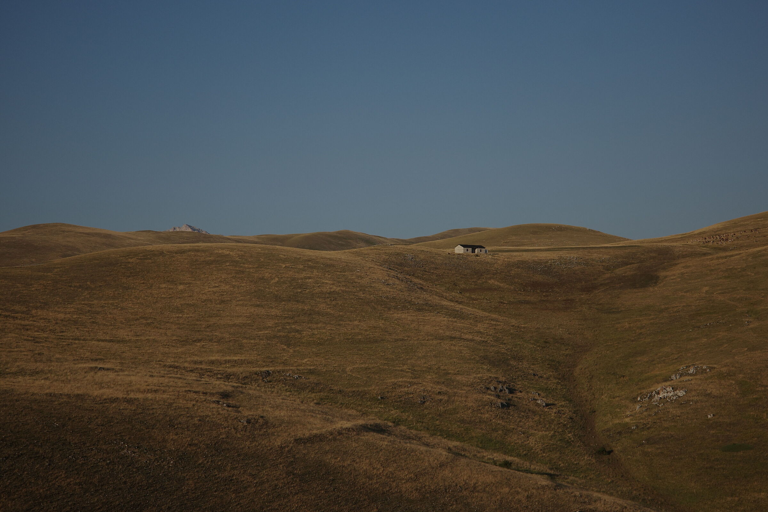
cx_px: 384
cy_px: 256
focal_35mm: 75
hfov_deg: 27.0
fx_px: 1600
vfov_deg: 18.2
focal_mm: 39.1
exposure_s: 1/800
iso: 100
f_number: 5.6
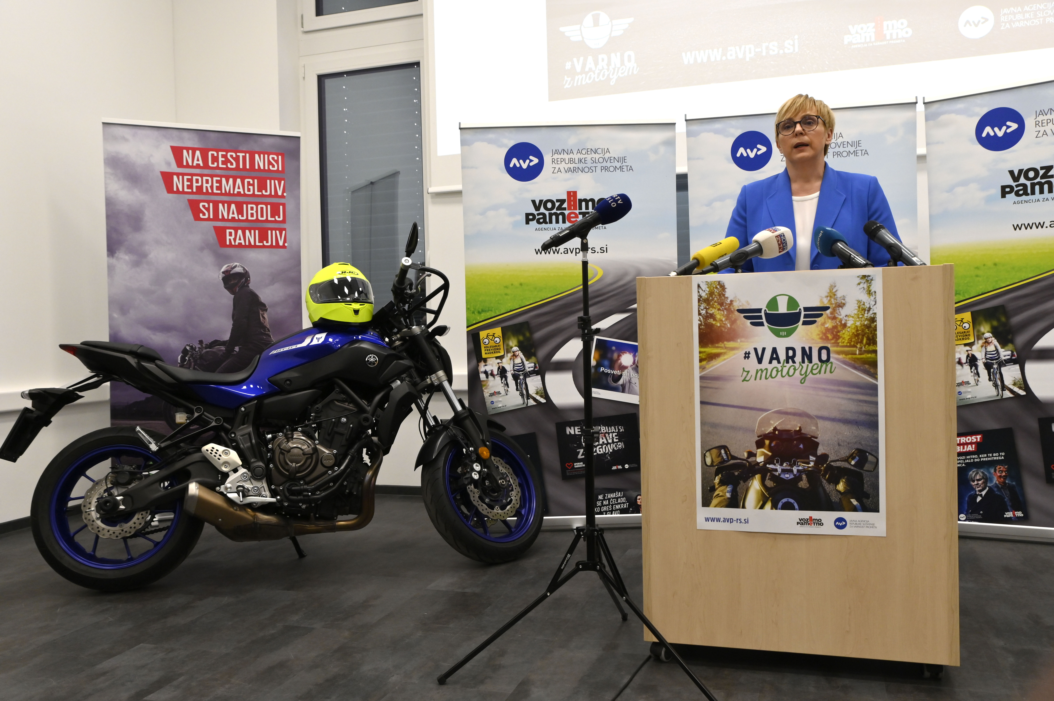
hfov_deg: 60.3
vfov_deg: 42.3
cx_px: 527
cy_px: 350
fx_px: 907
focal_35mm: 31
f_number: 5.6
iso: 1600
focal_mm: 31
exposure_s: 1/200
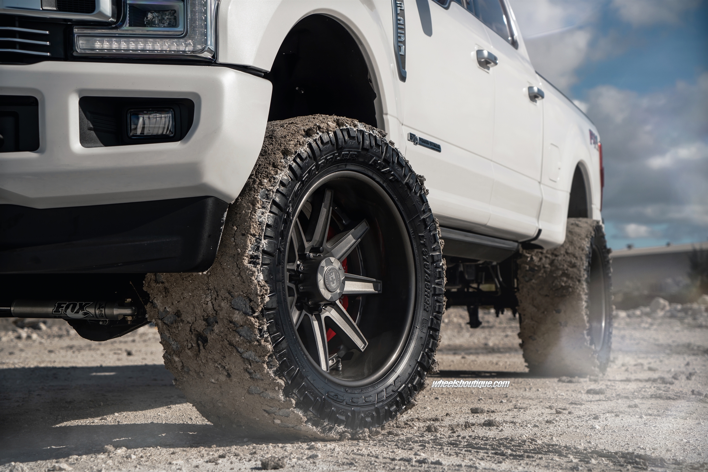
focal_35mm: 70
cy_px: 236
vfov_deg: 19.5
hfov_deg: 28.8
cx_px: 354
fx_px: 1377
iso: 100
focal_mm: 70
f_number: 5.6
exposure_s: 1/500
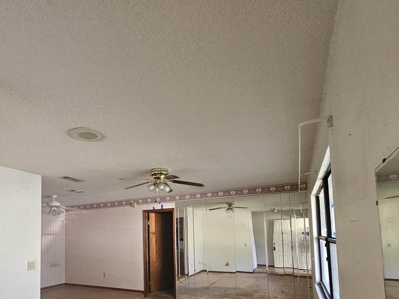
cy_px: 216
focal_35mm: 20
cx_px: 160
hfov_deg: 80.8
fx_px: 231
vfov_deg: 63.0
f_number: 2.2
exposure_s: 1/100
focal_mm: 2.2
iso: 500
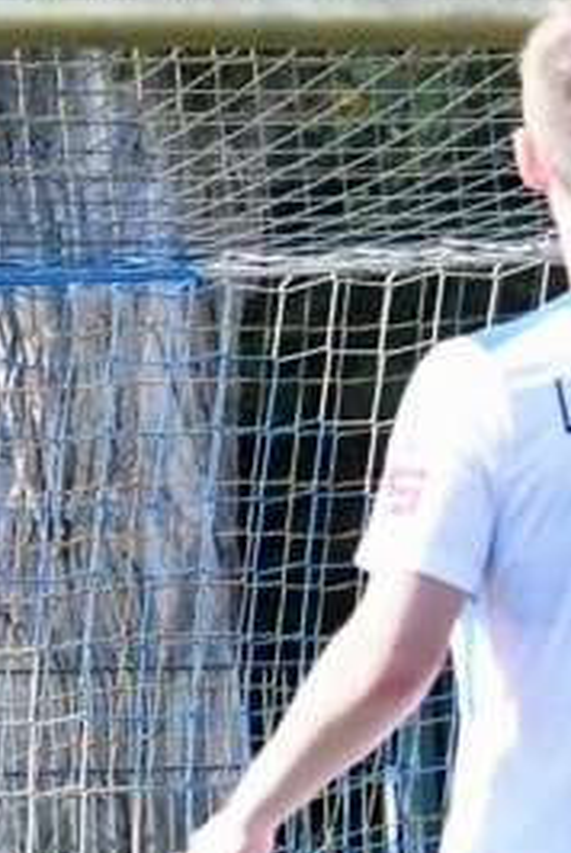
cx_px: 1806
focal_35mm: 961
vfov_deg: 2.1
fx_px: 22803
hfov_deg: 1.4
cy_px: 986
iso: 5000
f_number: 11
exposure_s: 1/1600
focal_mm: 200
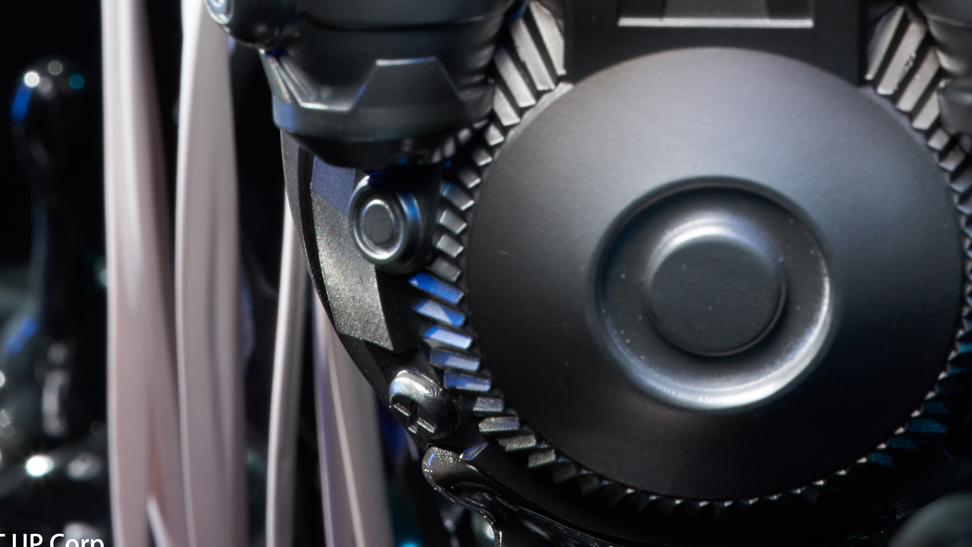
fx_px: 6907
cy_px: -553
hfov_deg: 8.0
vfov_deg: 4.5
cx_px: 642
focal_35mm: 268
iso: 640
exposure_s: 1/15
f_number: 16
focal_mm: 110
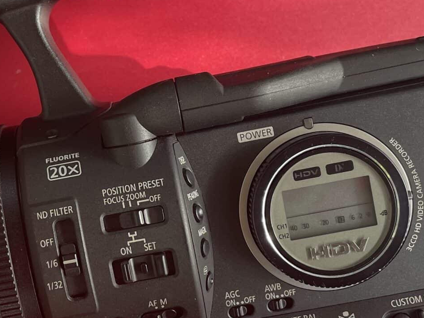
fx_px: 857
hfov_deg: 27.3
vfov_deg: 21.0
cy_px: 151
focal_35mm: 70
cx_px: 94
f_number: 1.6
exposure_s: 1/121
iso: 80
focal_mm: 4.2
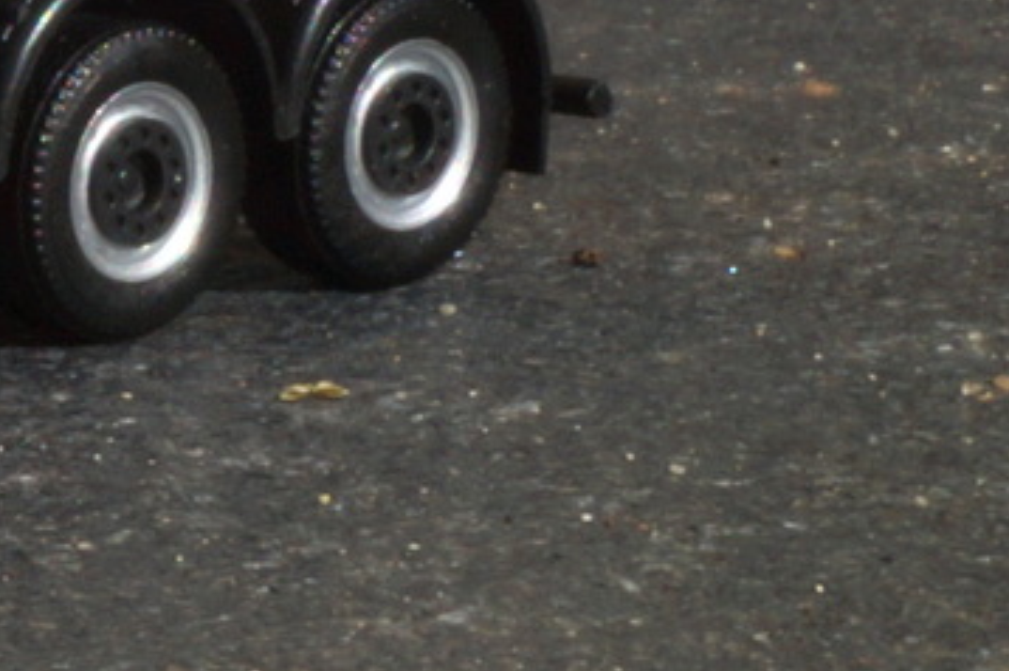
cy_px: 47
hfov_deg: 9.1
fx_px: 5628
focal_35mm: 201
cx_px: -1471
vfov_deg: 6.8
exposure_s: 1/80
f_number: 25
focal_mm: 24
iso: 100
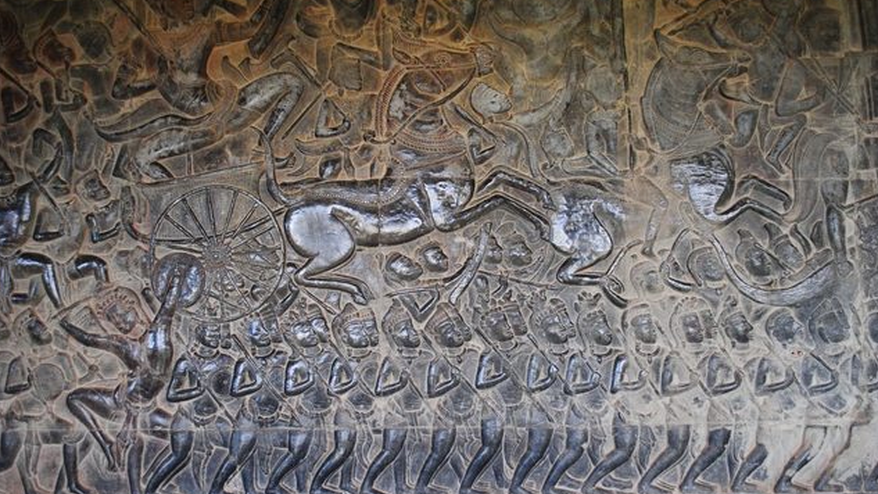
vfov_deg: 33.7
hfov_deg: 56.6
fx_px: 815
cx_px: 438
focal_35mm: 35
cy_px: 276
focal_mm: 22
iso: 400
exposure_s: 1/25
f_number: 4
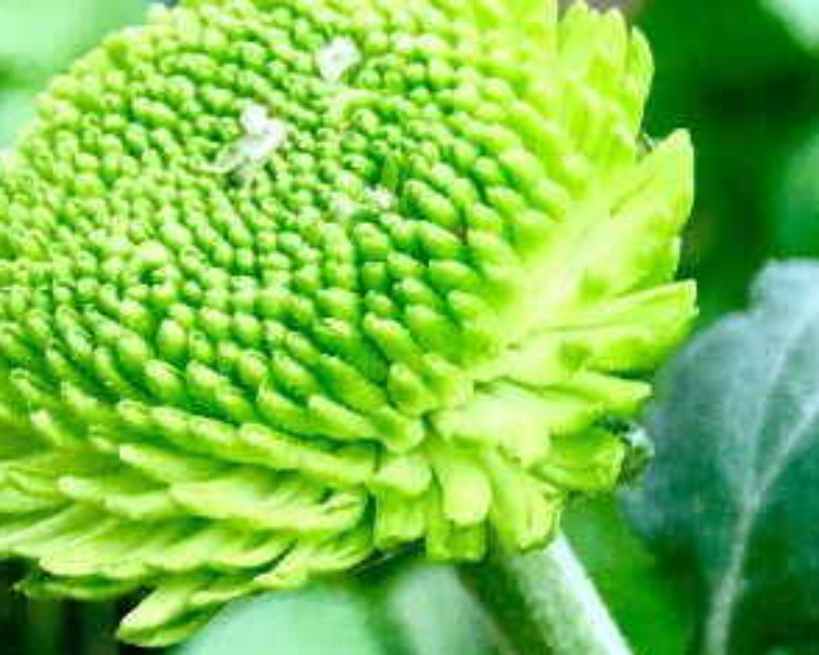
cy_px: 669
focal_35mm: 154
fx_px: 3732
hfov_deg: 10.6
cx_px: 1992
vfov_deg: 9.9
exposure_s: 1/100
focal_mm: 4.15
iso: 32
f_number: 2.2
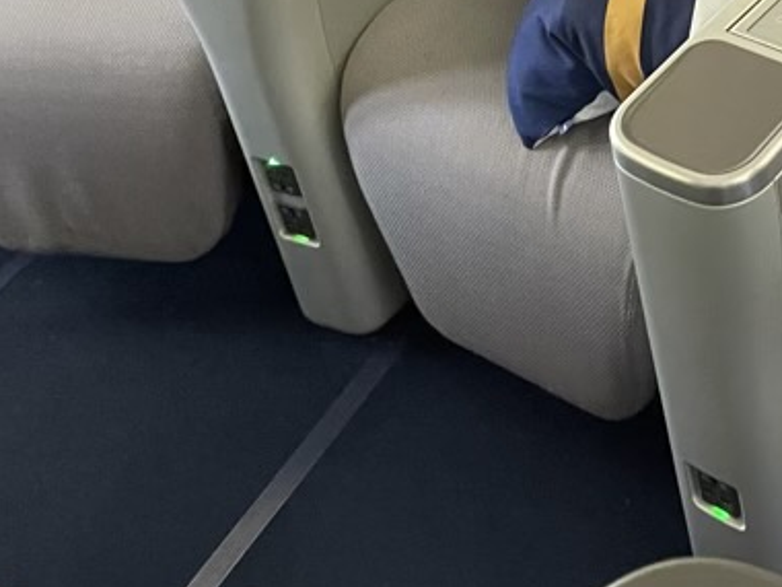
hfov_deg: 25.8
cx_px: 852
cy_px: -194
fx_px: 1581
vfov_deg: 19.3
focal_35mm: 70
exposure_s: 1/30
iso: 500
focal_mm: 4.2
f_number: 1.6
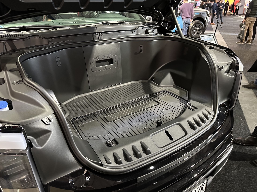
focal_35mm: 24
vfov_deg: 56.8
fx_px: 178
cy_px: 96
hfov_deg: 71.6
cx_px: 128
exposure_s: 1/33
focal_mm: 6.86
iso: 800
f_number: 1.78
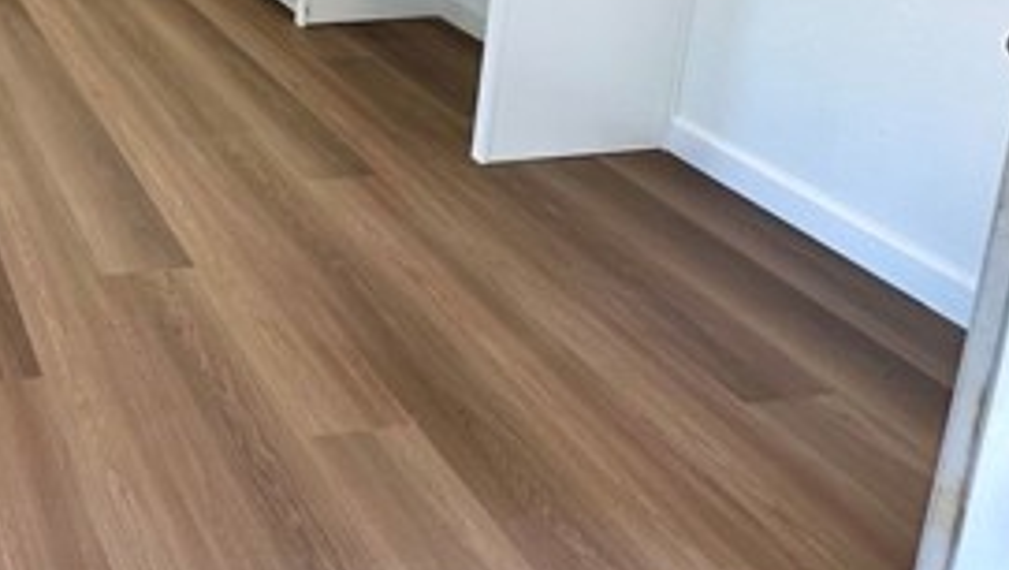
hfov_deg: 42.9
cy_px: -216
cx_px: -104
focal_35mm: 36
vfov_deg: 26.6
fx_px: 964
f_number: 2.2
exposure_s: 1/120
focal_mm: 2.22
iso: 80
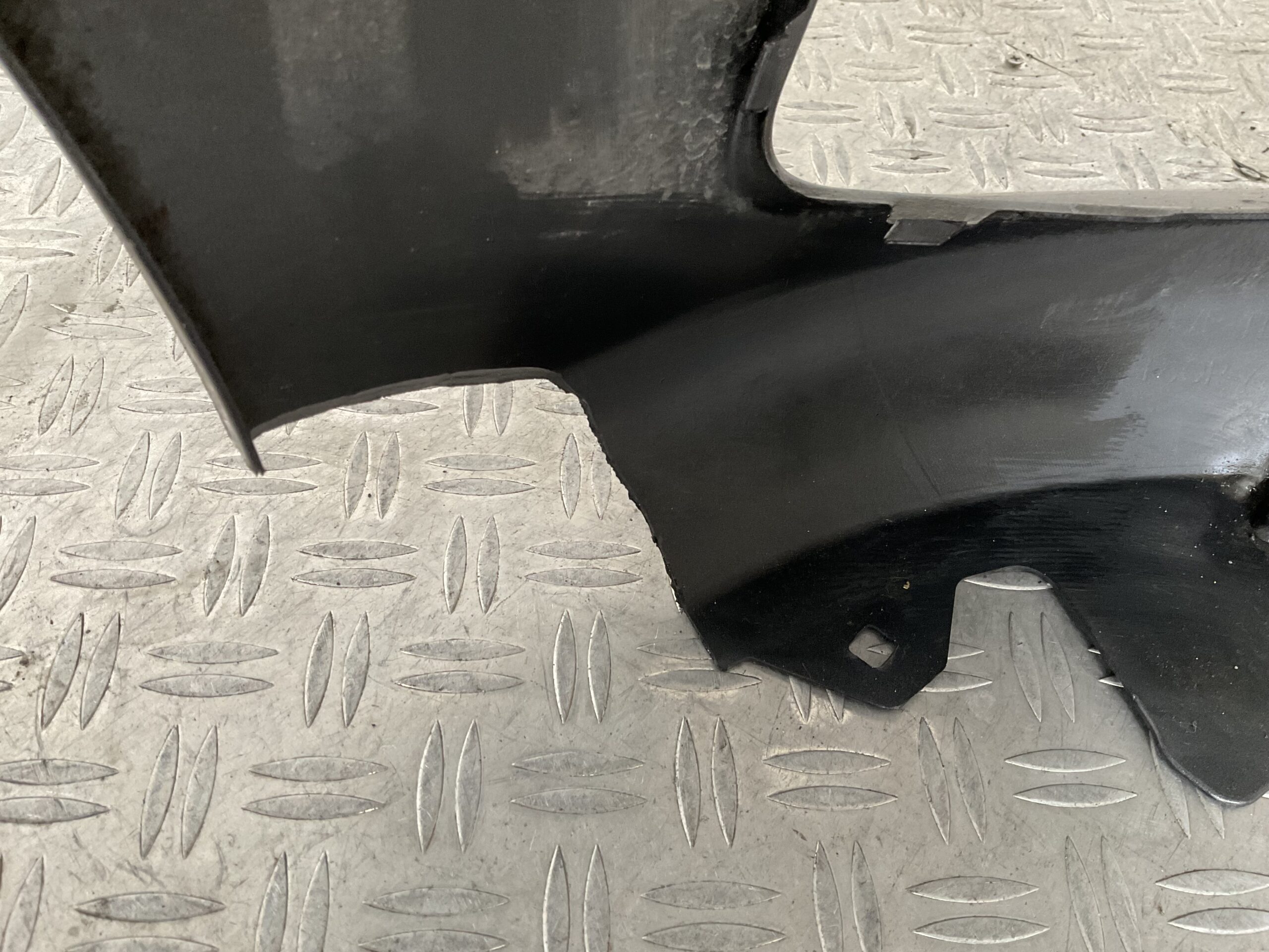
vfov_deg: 48.2
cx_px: 634
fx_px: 1063
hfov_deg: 61.7
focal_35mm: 29
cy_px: 476
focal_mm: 3
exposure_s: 1/50
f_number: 1.8
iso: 125
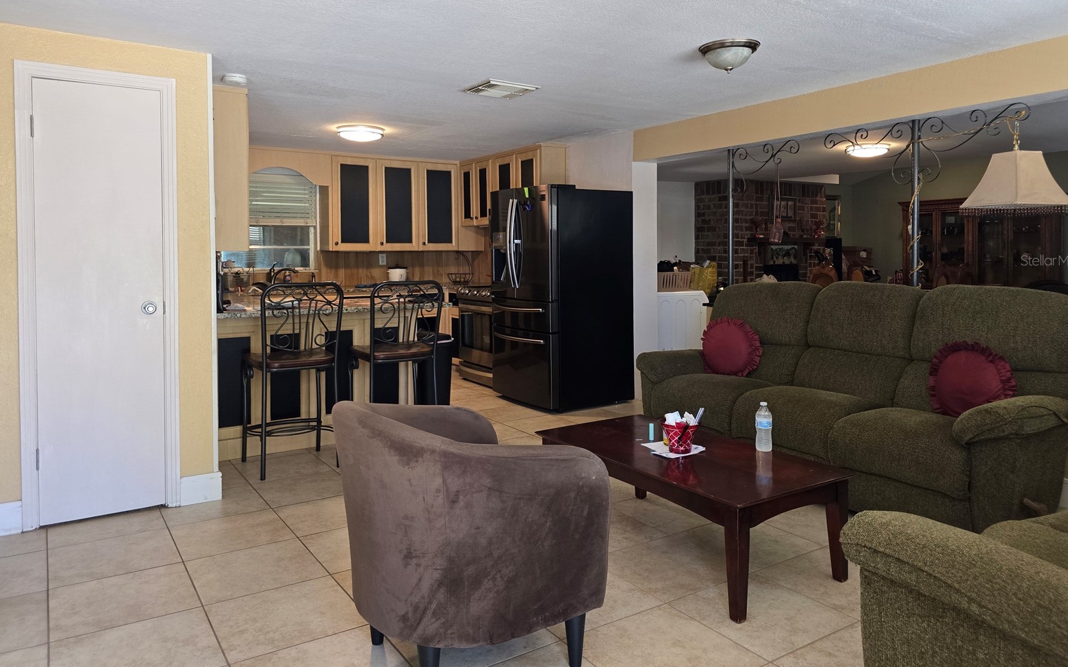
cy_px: 260
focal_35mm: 25
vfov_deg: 48.9
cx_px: 537
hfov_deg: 72.5
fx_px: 728
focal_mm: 6.3
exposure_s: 1/120
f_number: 1.7
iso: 200
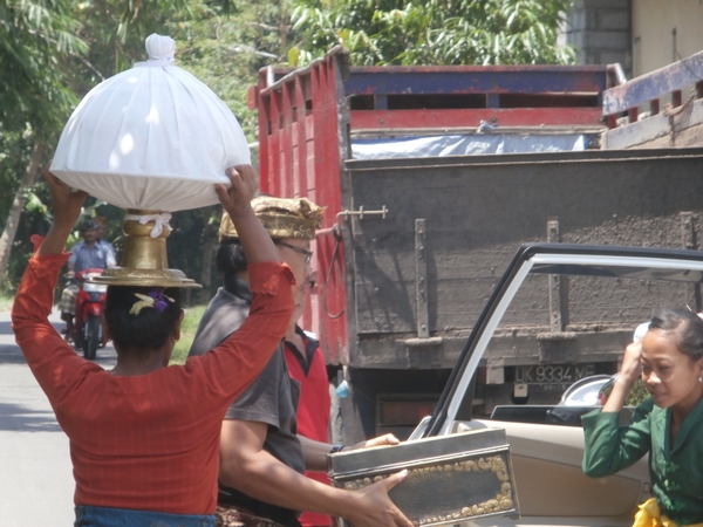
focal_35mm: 240
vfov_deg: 6.2
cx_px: 352
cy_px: 264
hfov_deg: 8.2
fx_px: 4874
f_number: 5.8
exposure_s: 1/125
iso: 100
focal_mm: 42
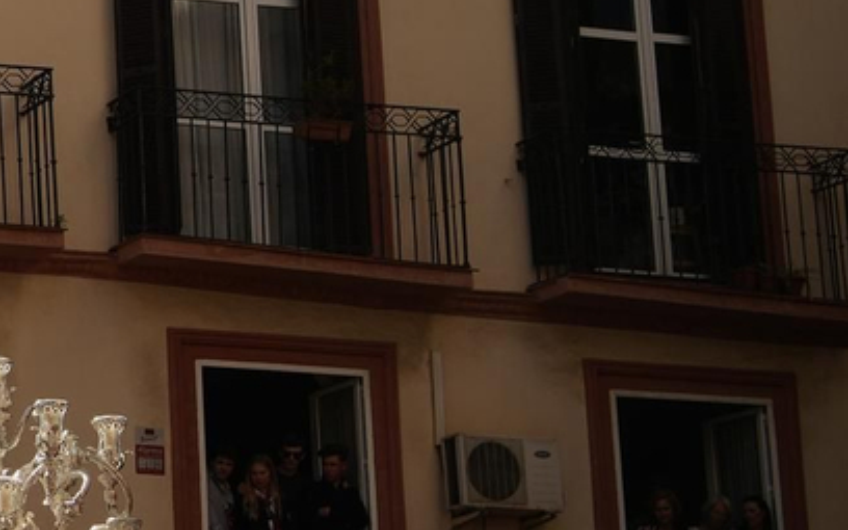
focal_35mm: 140
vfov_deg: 9.4
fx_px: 3236
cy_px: 166
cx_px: -798
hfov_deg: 13.1
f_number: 4
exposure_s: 1/1600
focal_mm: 35
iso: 100
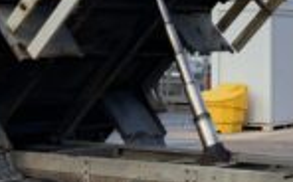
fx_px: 1060
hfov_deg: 15.0
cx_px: 390
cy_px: -26
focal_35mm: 133
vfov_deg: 9.7
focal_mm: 3
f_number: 1.8
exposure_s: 1/312
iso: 16
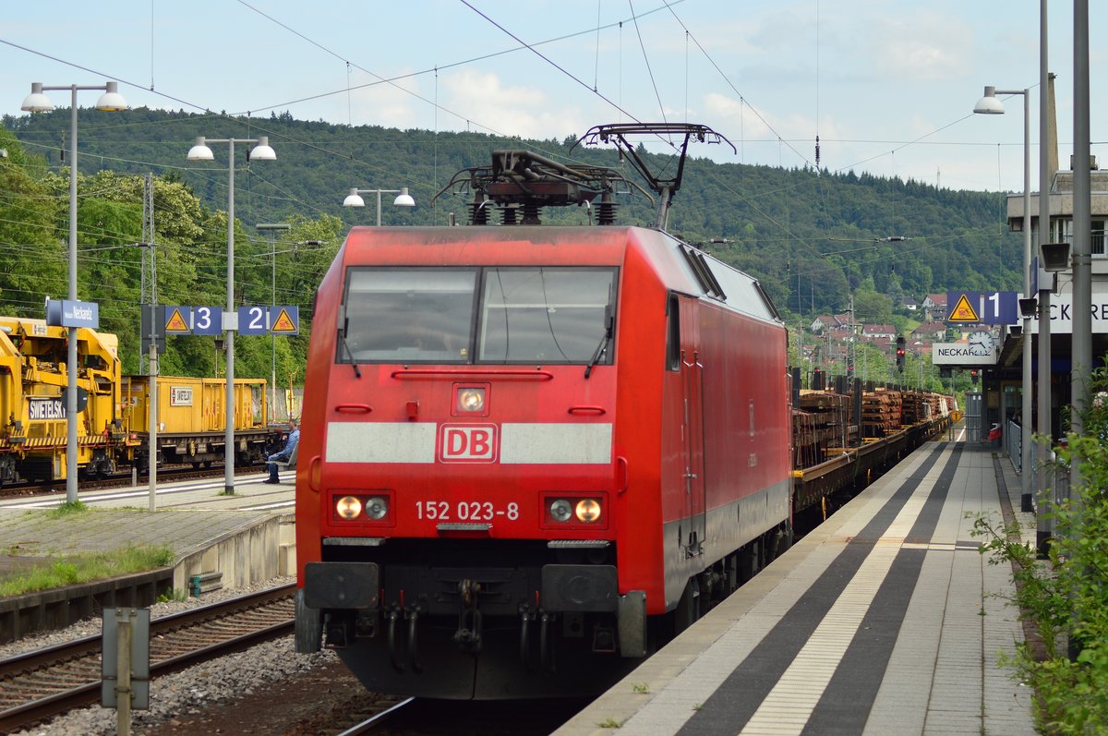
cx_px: 554
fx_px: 3228
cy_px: 368
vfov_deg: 13.0
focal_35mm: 105
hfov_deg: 19.5
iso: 200
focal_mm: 70
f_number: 5.6
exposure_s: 1/640
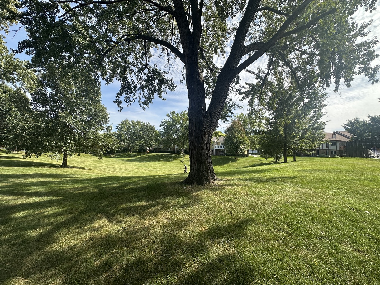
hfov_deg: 102.1
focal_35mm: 14
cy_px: 142
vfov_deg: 85.7
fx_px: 154
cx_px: 190
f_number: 2.2
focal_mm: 2.22
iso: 40
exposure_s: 1/1014
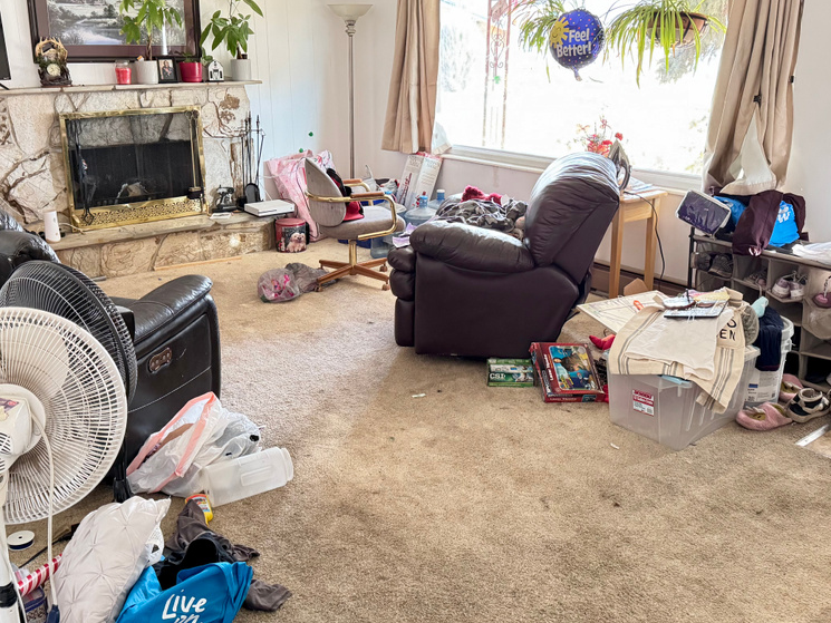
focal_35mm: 33
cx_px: 393
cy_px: 272
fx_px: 792
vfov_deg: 42.9
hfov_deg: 55.3
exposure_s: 1/60
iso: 500
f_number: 1.78
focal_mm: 6.76
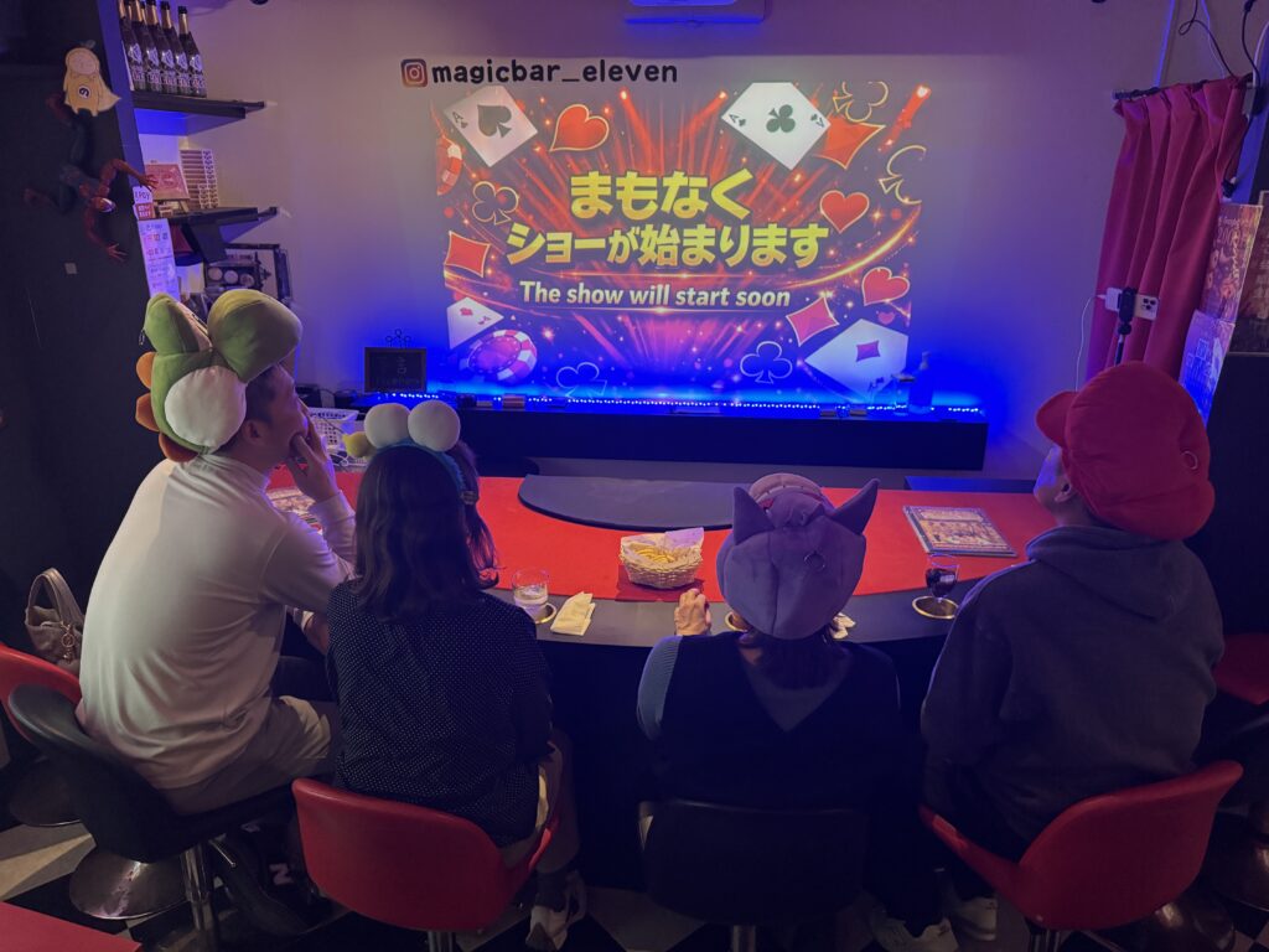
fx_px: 880
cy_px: 476
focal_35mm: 24
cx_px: 634
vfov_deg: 56.8
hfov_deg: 71.6
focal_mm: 6.76
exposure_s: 1/60
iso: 800
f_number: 1.78
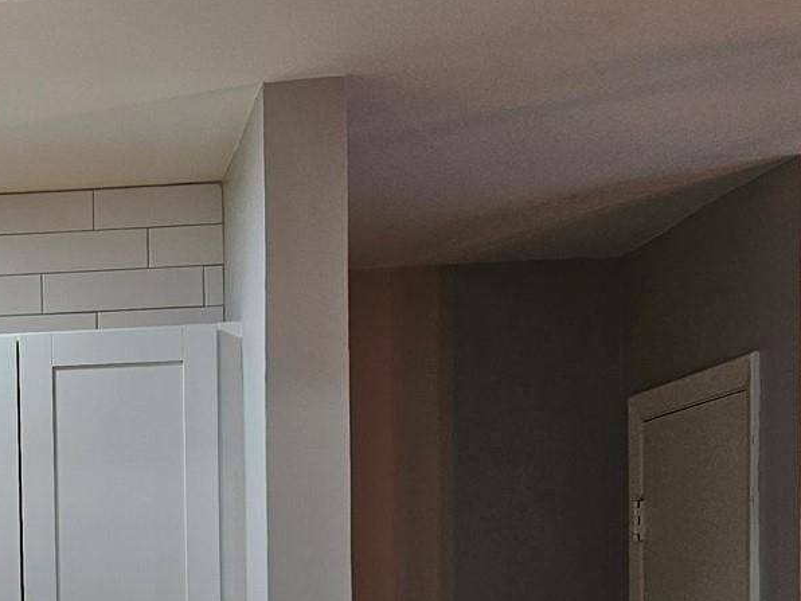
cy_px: 680
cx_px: -187
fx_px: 1828
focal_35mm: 79
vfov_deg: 17.9
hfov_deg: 22.6
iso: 80
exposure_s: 1/120
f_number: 1.8
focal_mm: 5.4
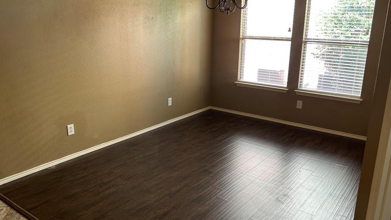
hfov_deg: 62.6
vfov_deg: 37.8
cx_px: 197
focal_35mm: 31
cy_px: 109
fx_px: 321
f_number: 1.5
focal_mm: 5.7
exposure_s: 1/60
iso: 100
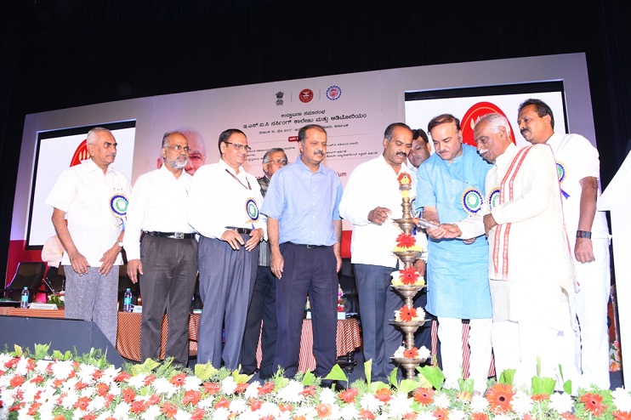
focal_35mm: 28
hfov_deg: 65.5
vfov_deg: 46.4
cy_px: 210
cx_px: 316
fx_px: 491
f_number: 6.3
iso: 800
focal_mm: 28
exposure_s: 1/160
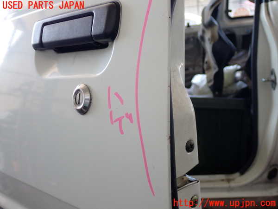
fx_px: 353
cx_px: 139
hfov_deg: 42.9
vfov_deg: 32.9
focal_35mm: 44
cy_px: 104
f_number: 2.9
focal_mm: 7.84
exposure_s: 1/125
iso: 200
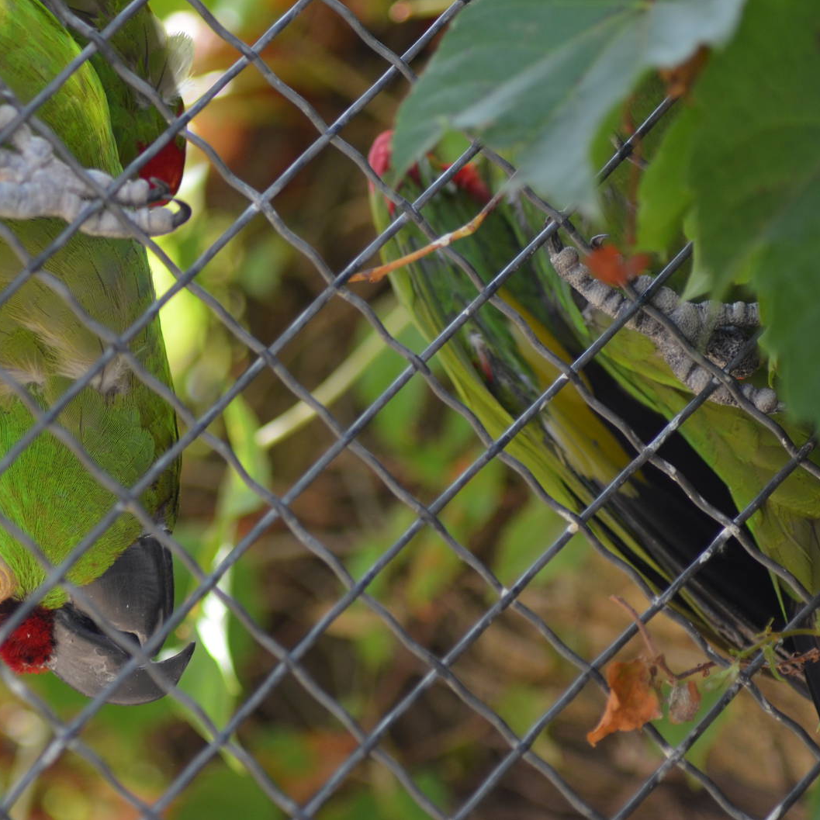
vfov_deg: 7.3
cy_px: 410
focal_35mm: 241
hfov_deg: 7.3
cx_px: 263
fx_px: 6449
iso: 400
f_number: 4.5
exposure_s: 1/320
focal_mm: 125
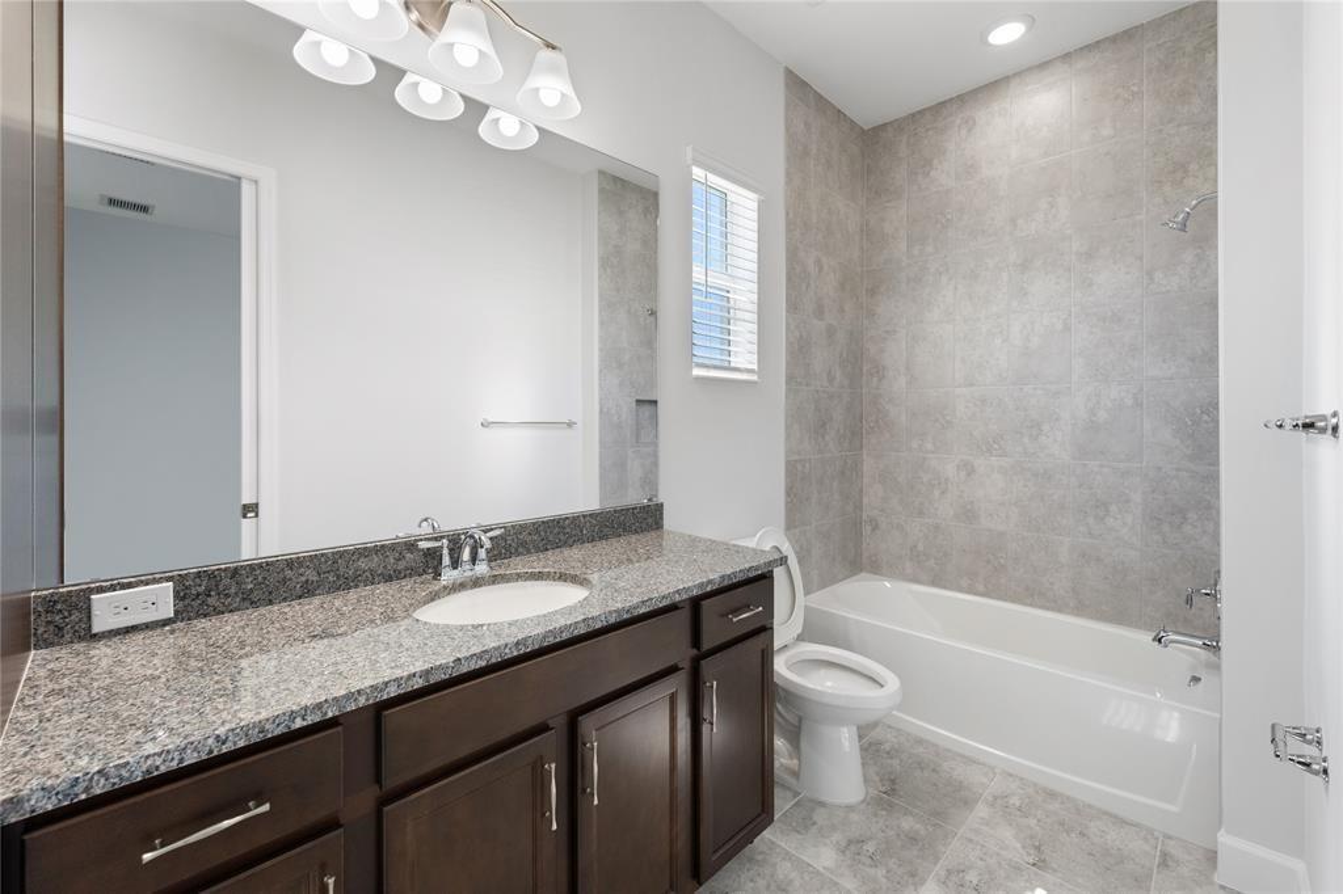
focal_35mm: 14
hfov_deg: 104.3
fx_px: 522
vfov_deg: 81.2
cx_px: 672
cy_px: 447
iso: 1600
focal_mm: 14
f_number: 5.6
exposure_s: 1/125
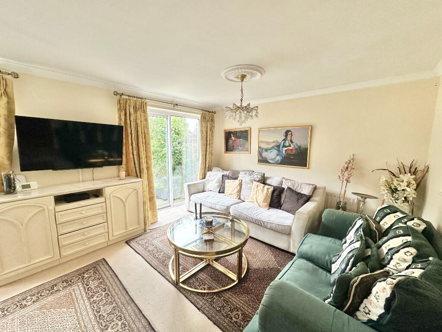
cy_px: 166
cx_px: 221
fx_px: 179
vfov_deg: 85.7
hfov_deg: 102.1
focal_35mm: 14
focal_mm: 2.22
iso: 100
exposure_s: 1/99
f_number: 2.2
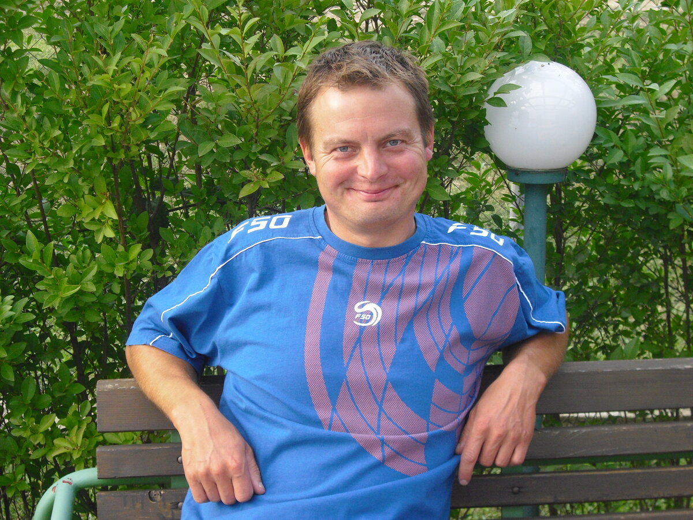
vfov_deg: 22.6
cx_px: 346
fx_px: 1301
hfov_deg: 29.8
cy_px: 260
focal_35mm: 65
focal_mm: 10.7
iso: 200
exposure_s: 1/80
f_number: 3.8
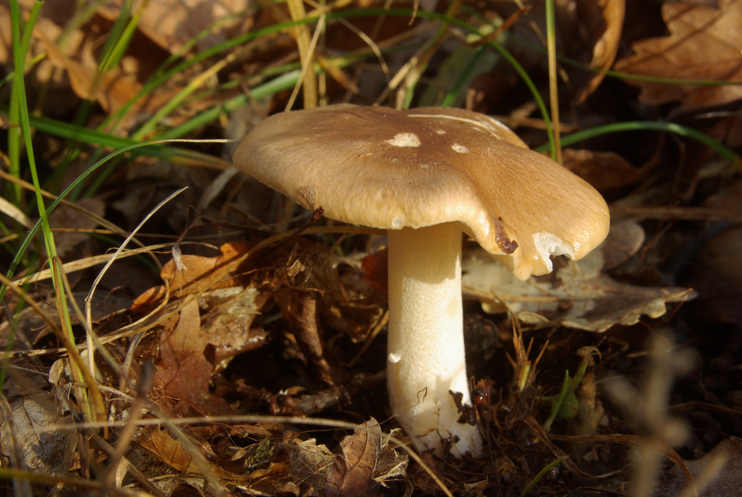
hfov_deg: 17.0
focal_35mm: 120
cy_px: 248
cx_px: 371
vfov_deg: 11.5
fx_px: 2476
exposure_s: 1/10
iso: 100
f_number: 18
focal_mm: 80
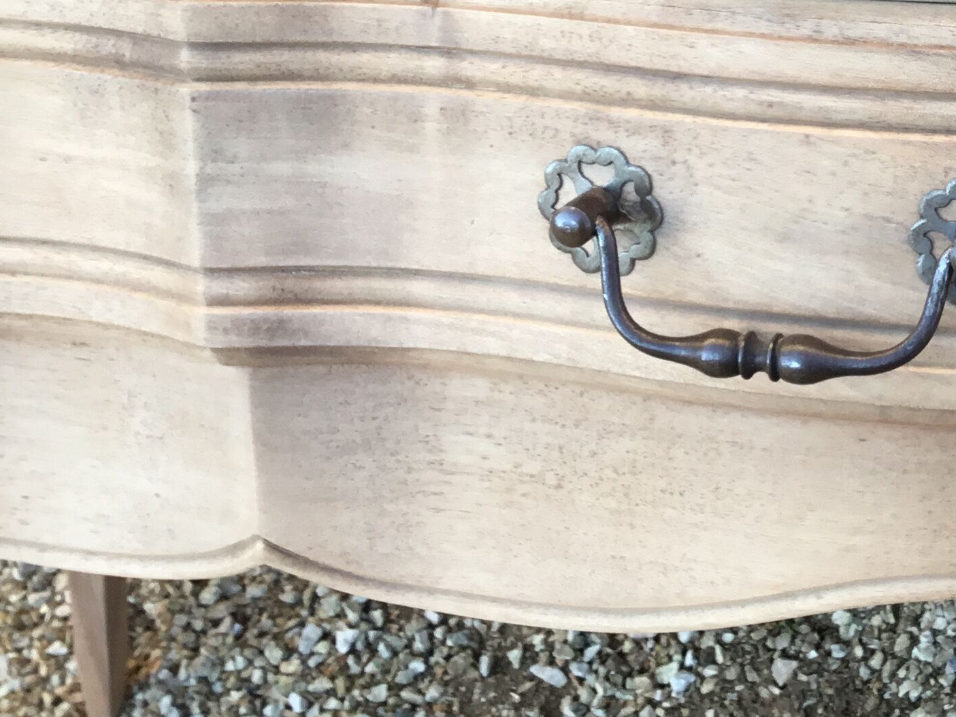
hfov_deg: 25.3
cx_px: 1016
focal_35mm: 72
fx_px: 1989
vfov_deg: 20.1
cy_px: 82
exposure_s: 1/100
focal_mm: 3.3
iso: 25
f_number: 2.4
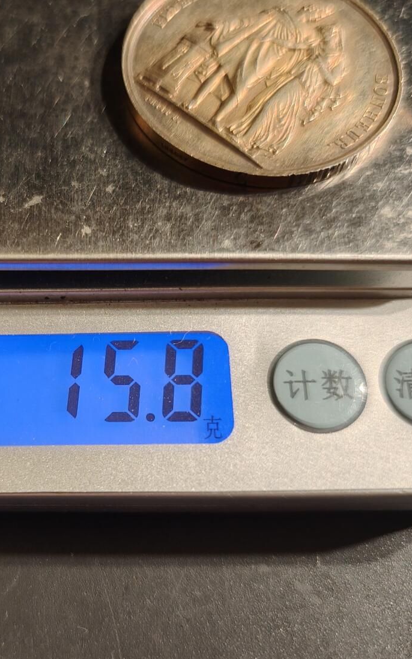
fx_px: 718
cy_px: 357
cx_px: 86
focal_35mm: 40
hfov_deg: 31.2
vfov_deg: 49.2
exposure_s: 1/117
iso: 250
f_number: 1.6
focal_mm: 6.06
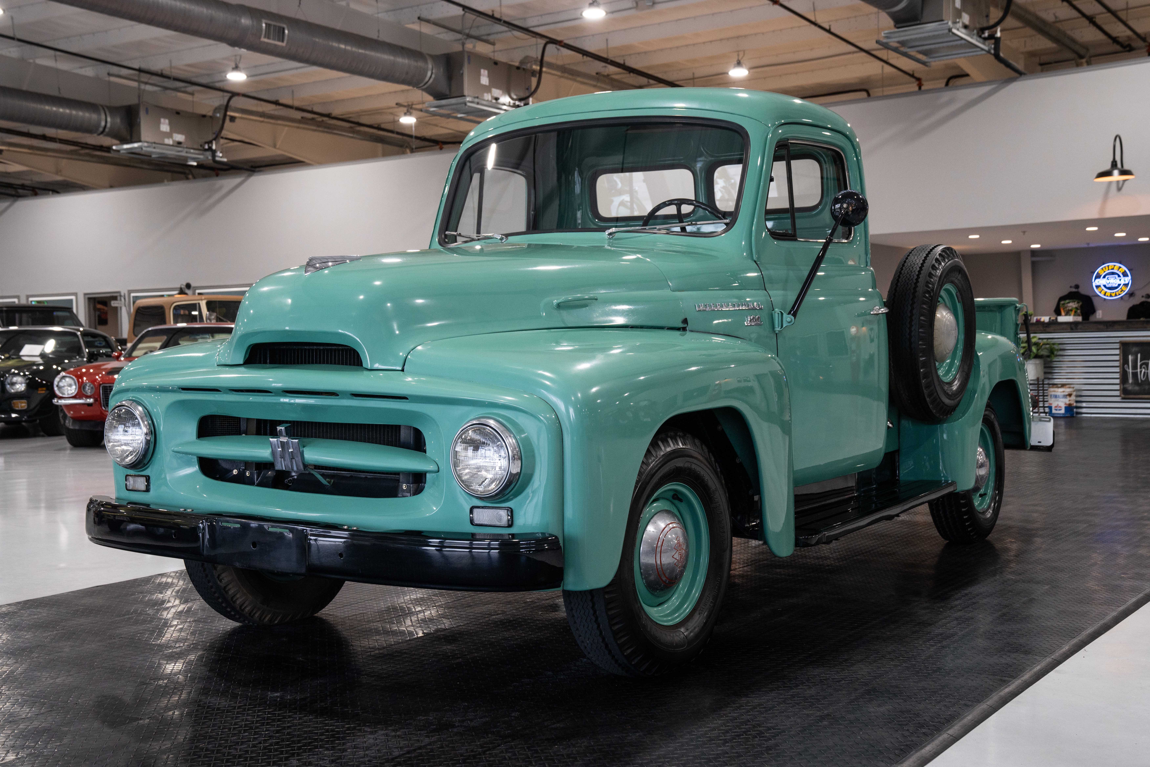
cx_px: 575
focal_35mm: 43
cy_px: 384
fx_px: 1374
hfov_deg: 45.4
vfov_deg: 31.2
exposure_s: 1/125
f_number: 6.3
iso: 1250
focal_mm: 43
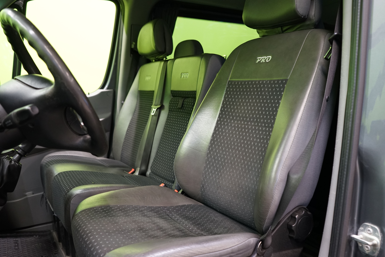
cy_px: 128
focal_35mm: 31
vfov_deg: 42.3
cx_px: 192
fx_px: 332
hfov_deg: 60.3
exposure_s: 1/20
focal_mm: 31
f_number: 4.5
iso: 1600
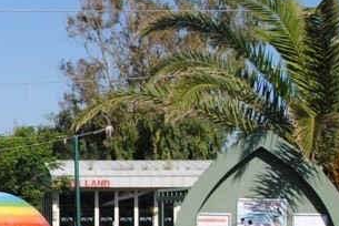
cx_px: -149
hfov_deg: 16.6
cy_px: 225
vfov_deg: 12.0
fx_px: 1065
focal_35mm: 113
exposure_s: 1/250
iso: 100
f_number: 8
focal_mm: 20
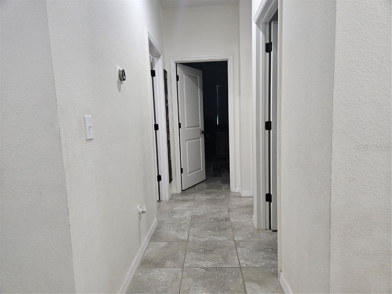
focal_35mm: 23
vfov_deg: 58.9
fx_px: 260
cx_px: 196
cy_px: 147
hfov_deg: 73.9
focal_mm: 5.4
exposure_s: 1/120
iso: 640
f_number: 1.8
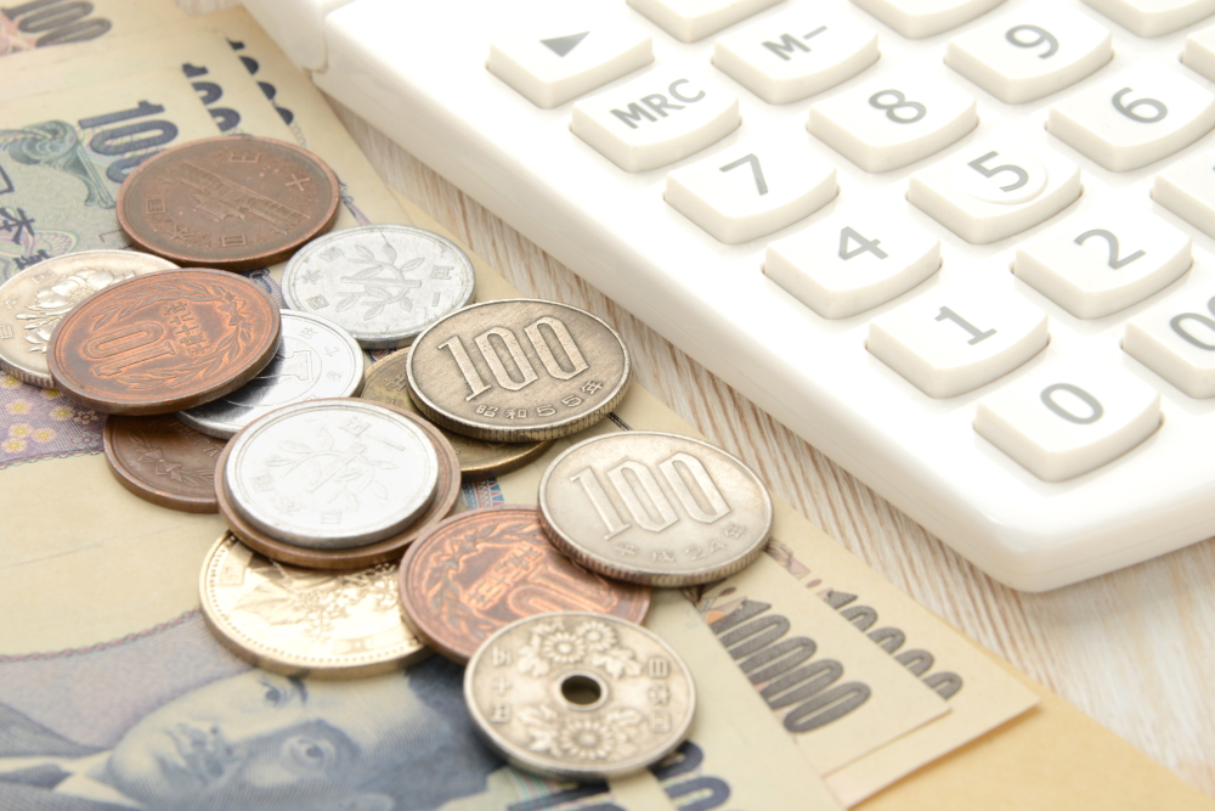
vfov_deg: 9.5
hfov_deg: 14.2
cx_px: 608
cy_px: 406
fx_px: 4894
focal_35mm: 145
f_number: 18
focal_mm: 145
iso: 250
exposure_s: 1/60
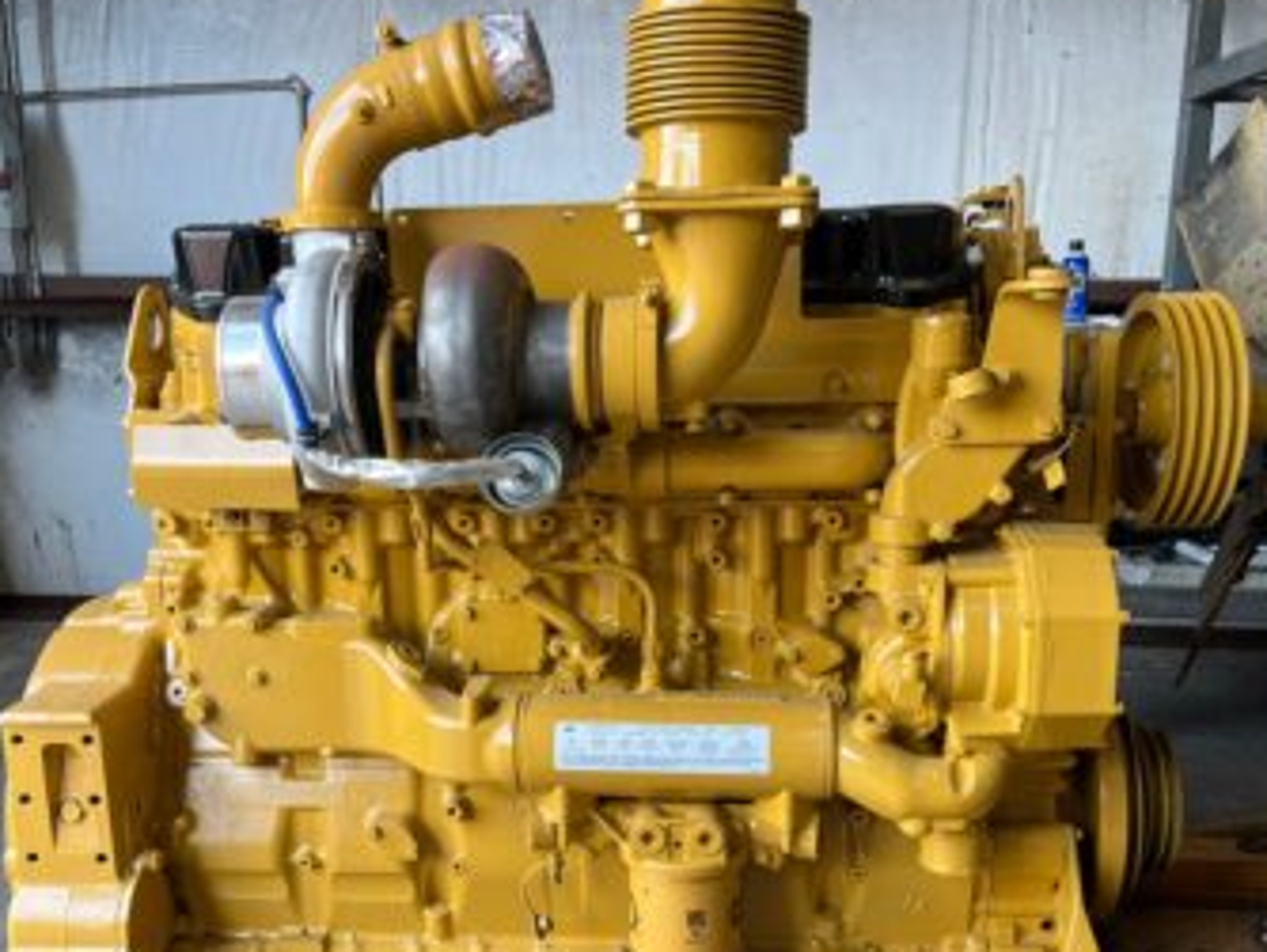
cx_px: 603
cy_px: 584
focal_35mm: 35
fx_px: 1282
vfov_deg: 40.5
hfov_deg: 52.6
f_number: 1.6
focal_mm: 5.1
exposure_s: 1/123
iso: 32
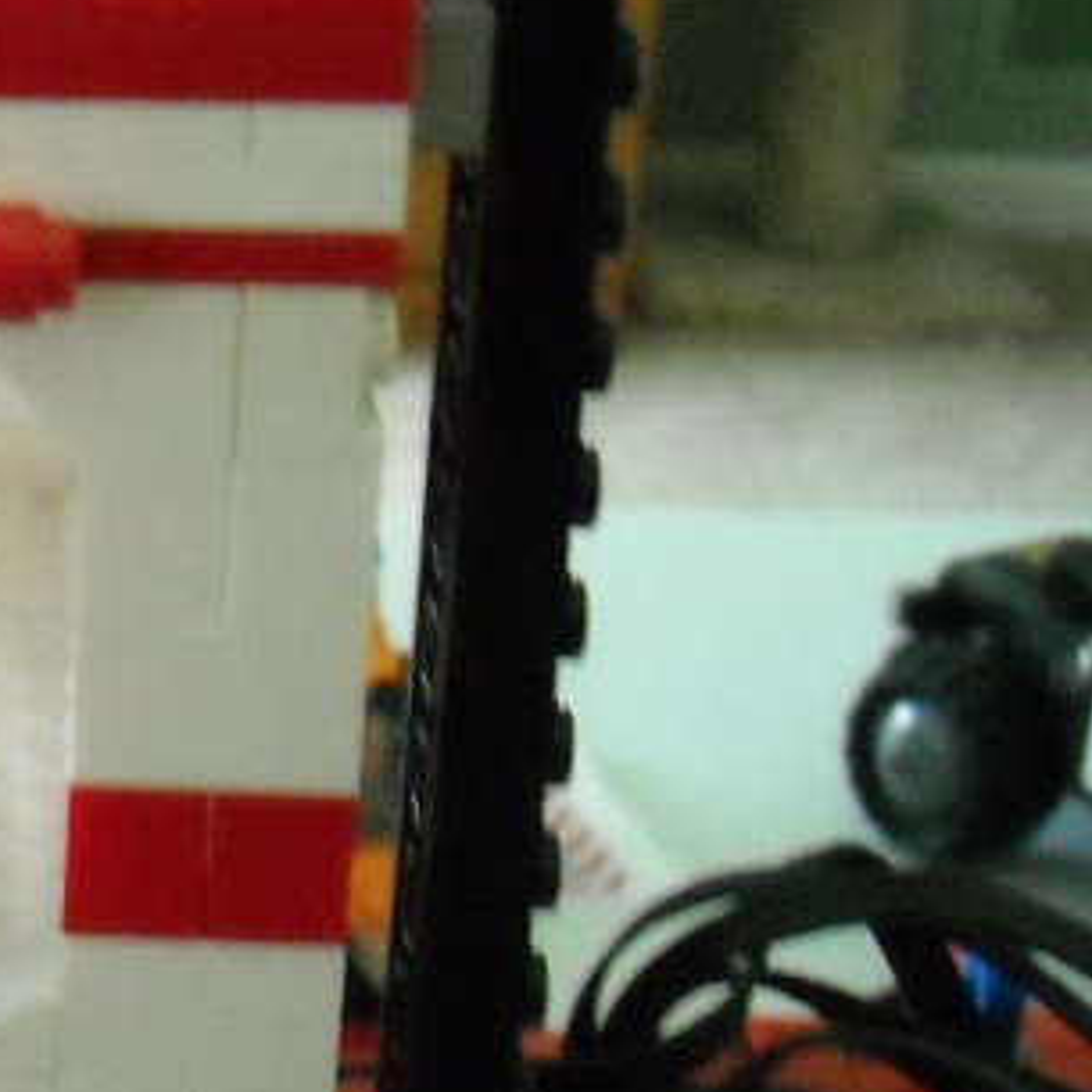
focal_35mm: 104
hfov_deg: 15.1
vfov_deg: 16.7
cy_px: 773
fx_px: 3712
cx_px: -709
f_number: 2.8
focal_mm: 5.7
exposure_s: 1/18
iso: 800
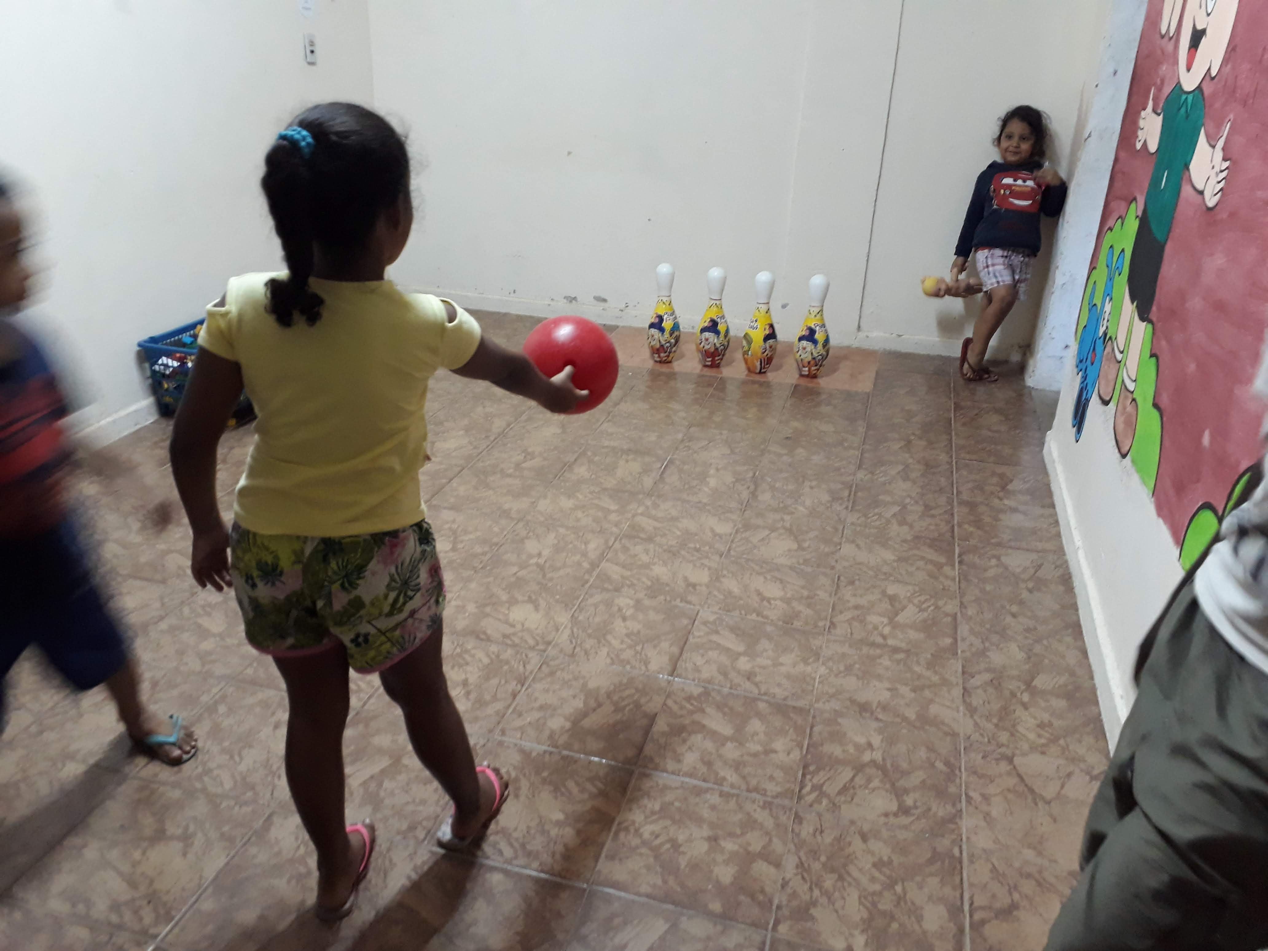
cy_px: 476
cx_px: 634
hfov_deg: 65.3
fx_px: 989
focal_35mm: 27
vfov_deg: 51.4
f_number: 1.9
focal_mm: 3.6
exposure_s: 1/15
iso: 200
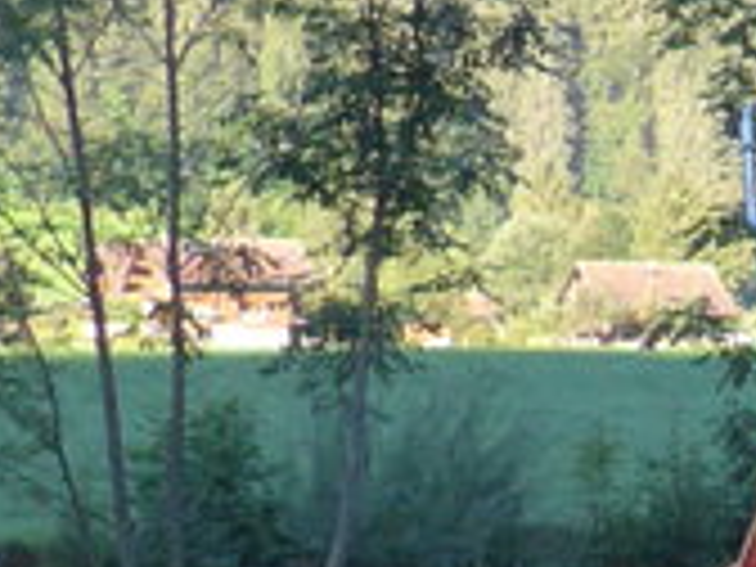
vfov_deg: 7.2
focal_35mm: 207
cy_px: 418
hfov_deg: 7.6
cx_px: 2650
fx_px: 4521
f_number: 2.8
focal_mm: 6
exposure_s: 1/160
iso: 80
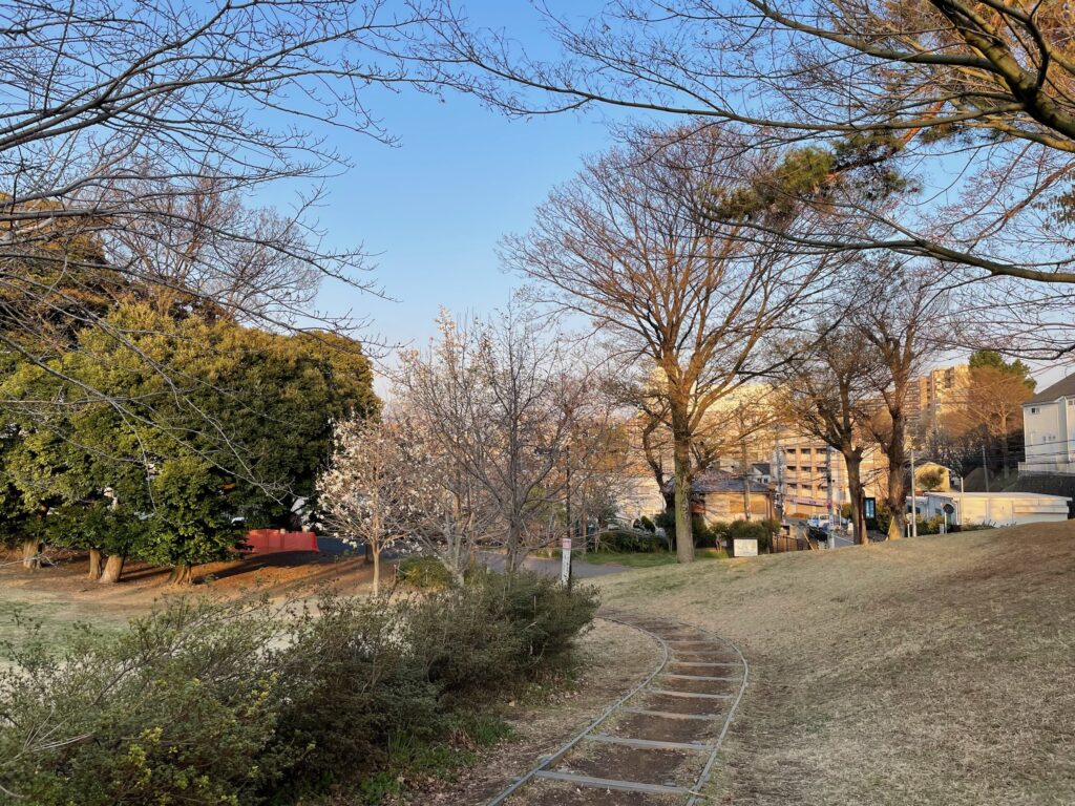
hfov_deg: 67.3
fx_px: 807
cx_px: 538
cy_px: 403
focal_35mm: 26
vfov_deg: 53.1
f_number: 1.6
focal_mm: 4.2
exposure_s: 1/895
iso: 32
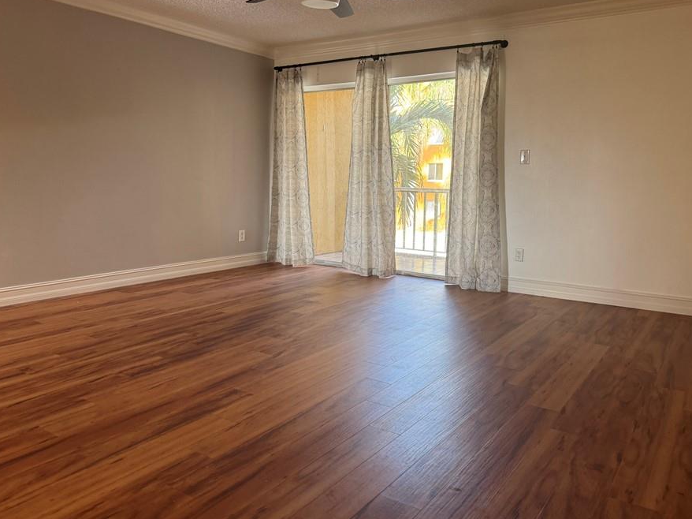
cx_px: 348
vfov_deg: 49.7
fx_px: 560
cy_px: 243
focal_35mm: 28
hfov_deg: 63.5
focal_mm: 6.76
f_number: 1.78
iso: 160
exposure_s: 1/120
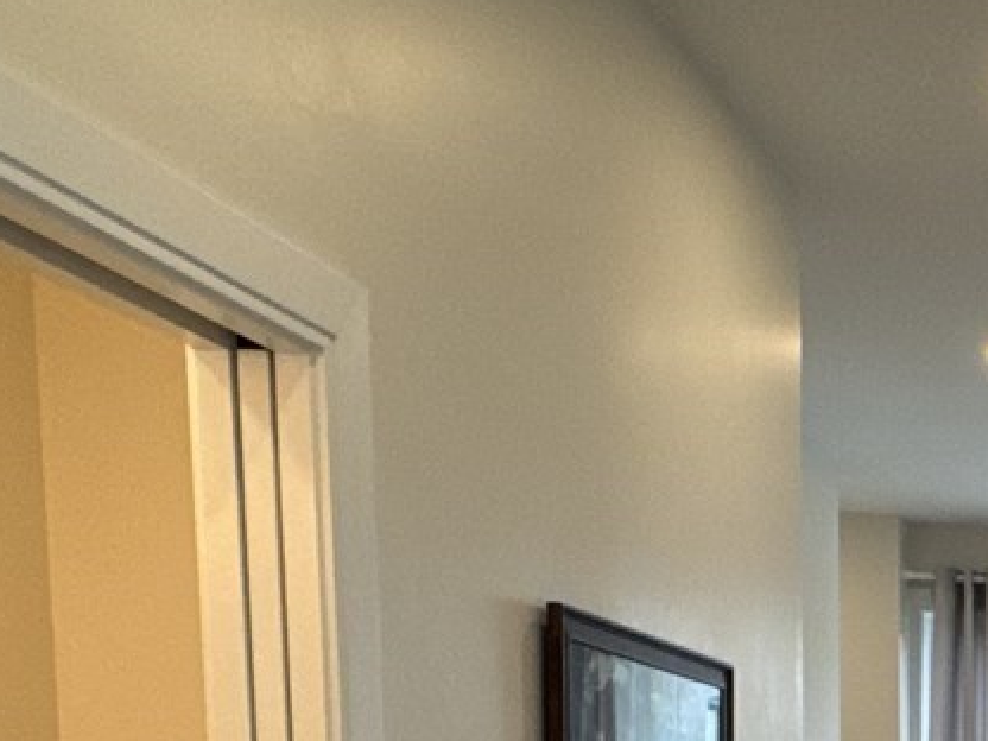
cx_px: 1430
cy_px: 1166
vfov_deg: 18.4
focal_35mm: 69
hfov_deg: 23.3
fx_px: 1969
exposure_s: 1/120
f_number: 2.2
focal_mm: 2.22
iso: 160
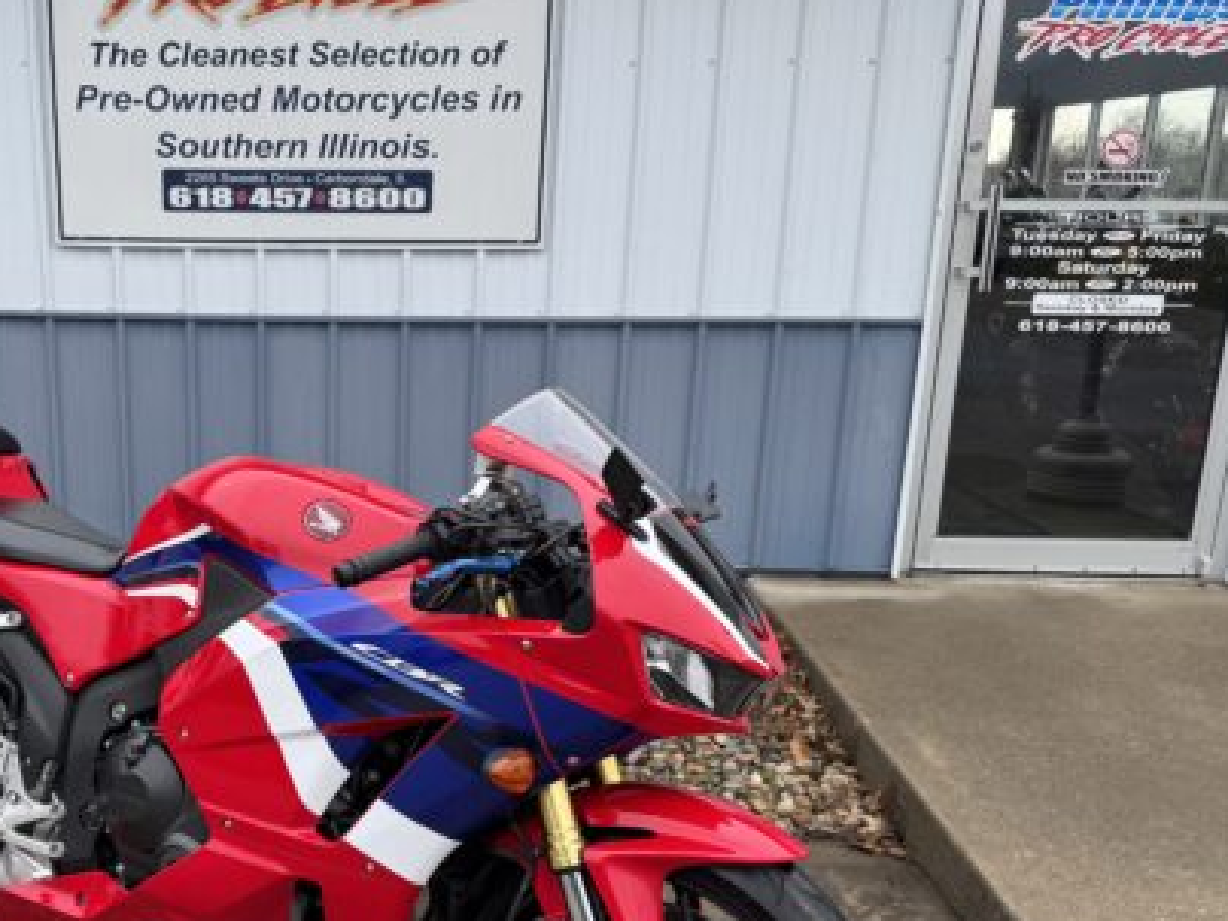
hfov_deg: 47.3
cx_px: 322
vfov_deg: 37.5
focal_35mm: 38
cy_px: 565
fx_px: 1348
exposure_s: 1/1238
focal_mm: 6.76
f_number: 1.78
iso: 80
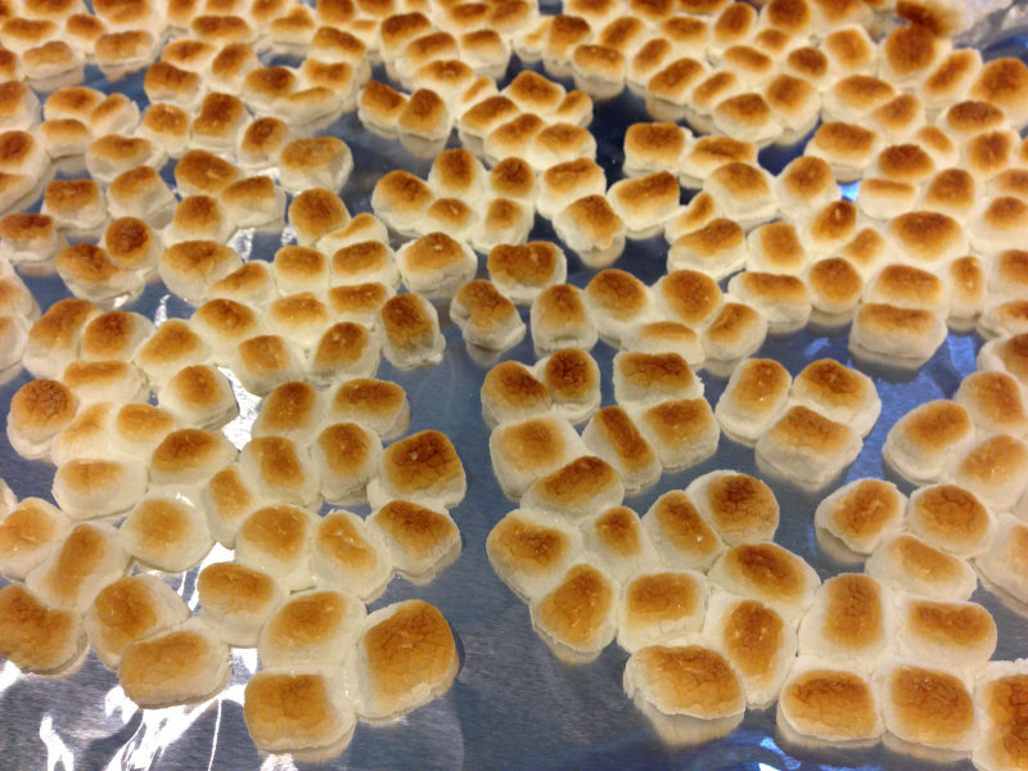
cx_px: 514
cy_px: 386
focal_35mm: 33
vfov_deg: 42.9
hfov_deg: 55.4
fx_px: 980
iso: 100
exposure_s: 1/20
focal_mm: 4.13
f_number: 2.4
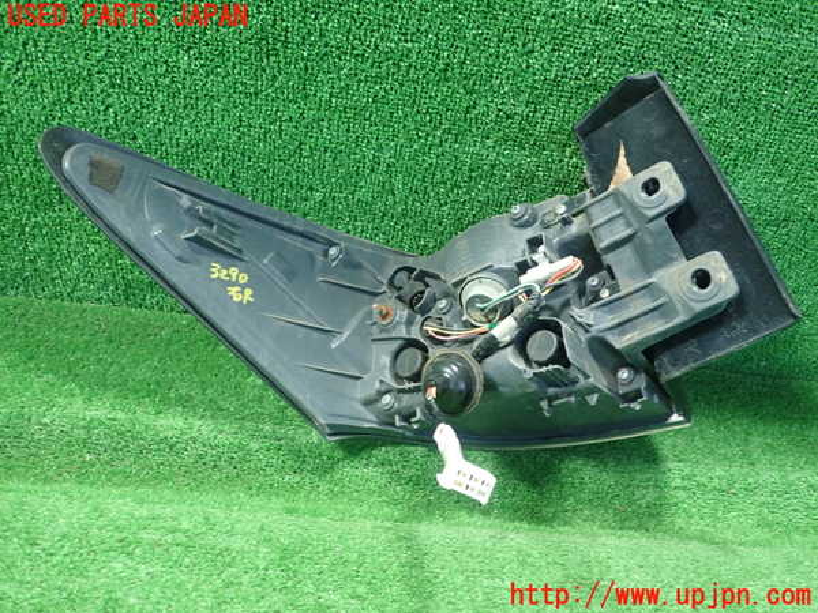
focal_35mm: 30
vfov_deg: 46.8
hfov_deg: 60.0
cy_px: 306
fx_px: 709
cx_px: 409
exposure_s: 1/100
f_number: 2.3
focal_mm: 5.5
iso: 800
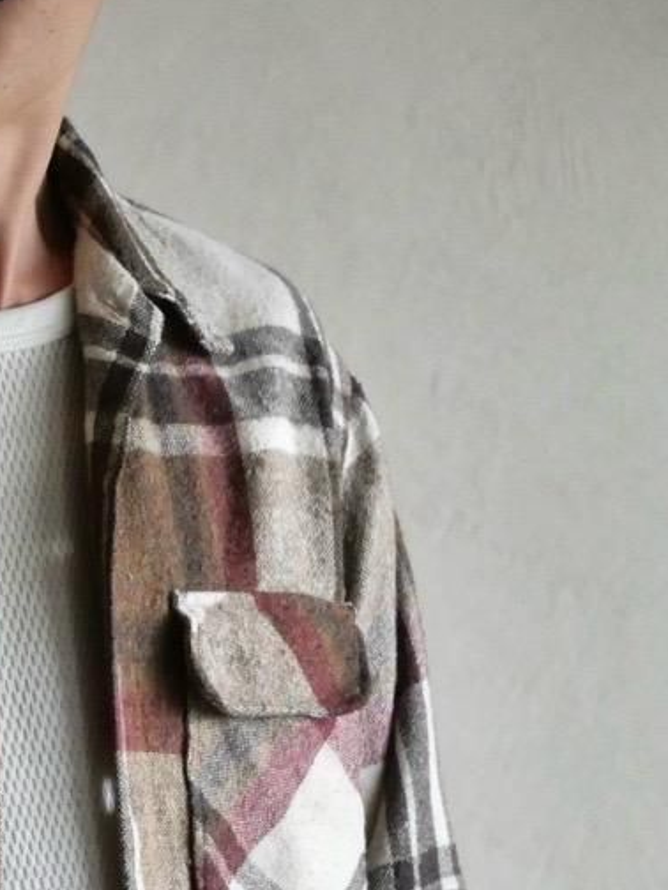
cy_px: 1061
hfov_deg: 4.9
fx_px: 7848
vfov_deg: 6.5
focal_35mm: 305
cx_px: -110
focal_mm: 60
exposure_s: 1/50
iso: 3200
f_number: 4
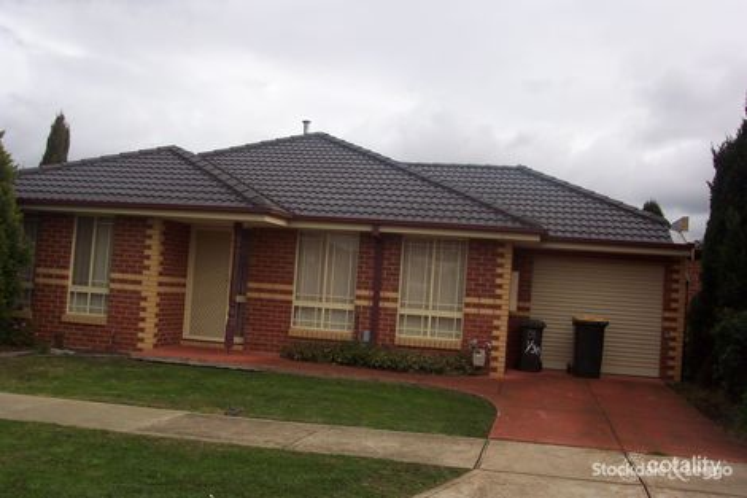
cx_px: 374
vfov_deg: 35.0
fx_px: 788
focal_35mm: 38
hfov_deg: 50.7
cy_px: 249
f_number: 4.8
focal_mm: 8
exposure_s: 1/500
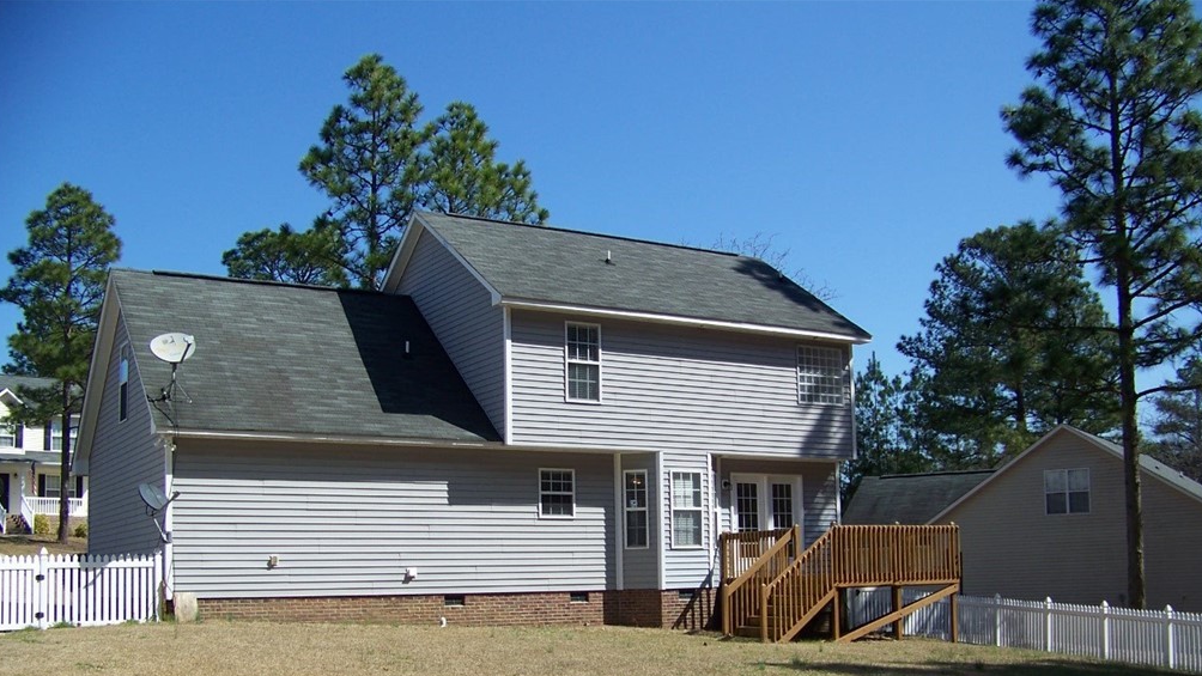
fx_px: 1275
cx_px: 601
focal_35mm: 40
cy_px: 458
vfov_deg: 29.5
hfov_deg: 50.5
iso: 64
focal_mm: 5.85
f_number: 2.8
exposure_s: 1/1000
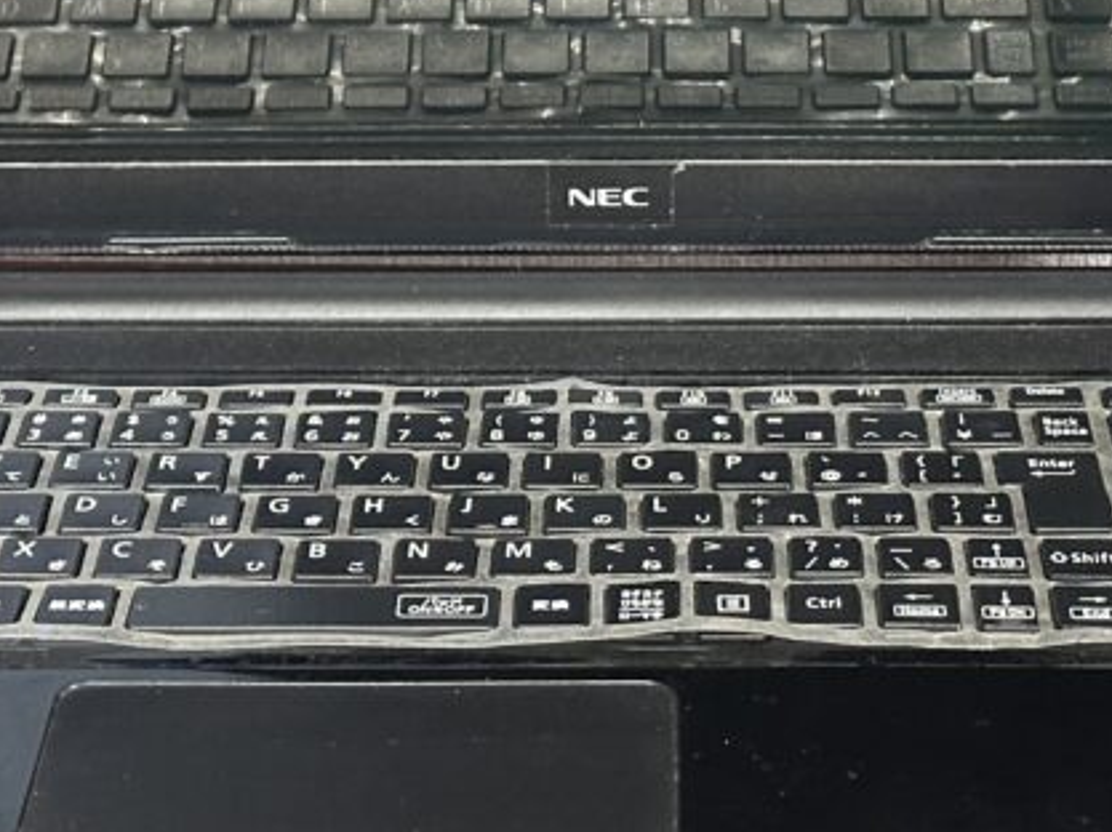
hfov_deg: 16.7
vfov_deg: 12.4
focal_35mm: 118
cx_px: 571
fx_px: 3787
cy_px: 45
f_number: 1.78
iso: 640
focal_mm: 6.86
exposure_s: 1/25
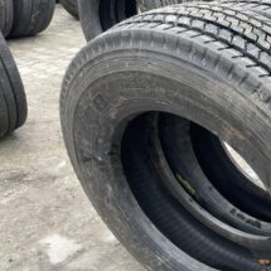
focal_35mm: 46
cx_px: 239
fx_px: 407
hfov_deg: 34.9
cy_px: 161
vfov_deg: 36.7
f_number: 1.6
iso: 64
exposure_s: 1/121
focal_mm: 4.2
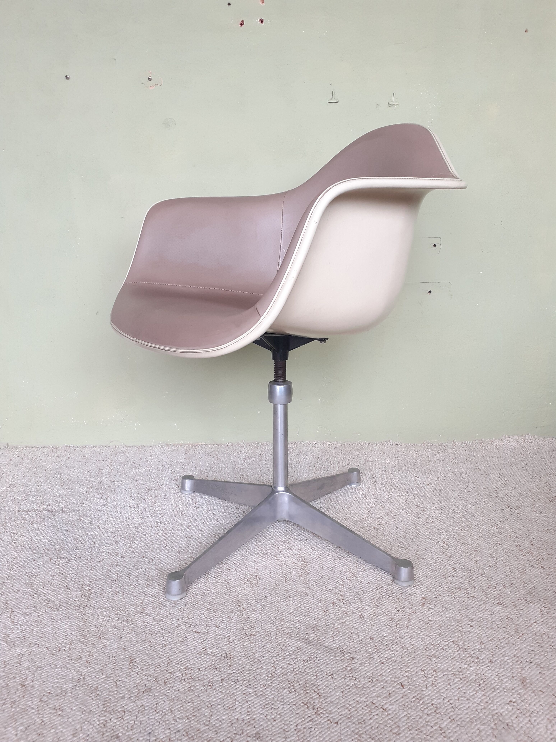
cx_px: 278
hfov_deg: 51.4
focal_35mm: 27
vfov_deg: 65.3
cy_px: 371
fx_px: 578
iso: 80
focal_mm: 3.6
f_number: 1.9
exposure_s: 1/100
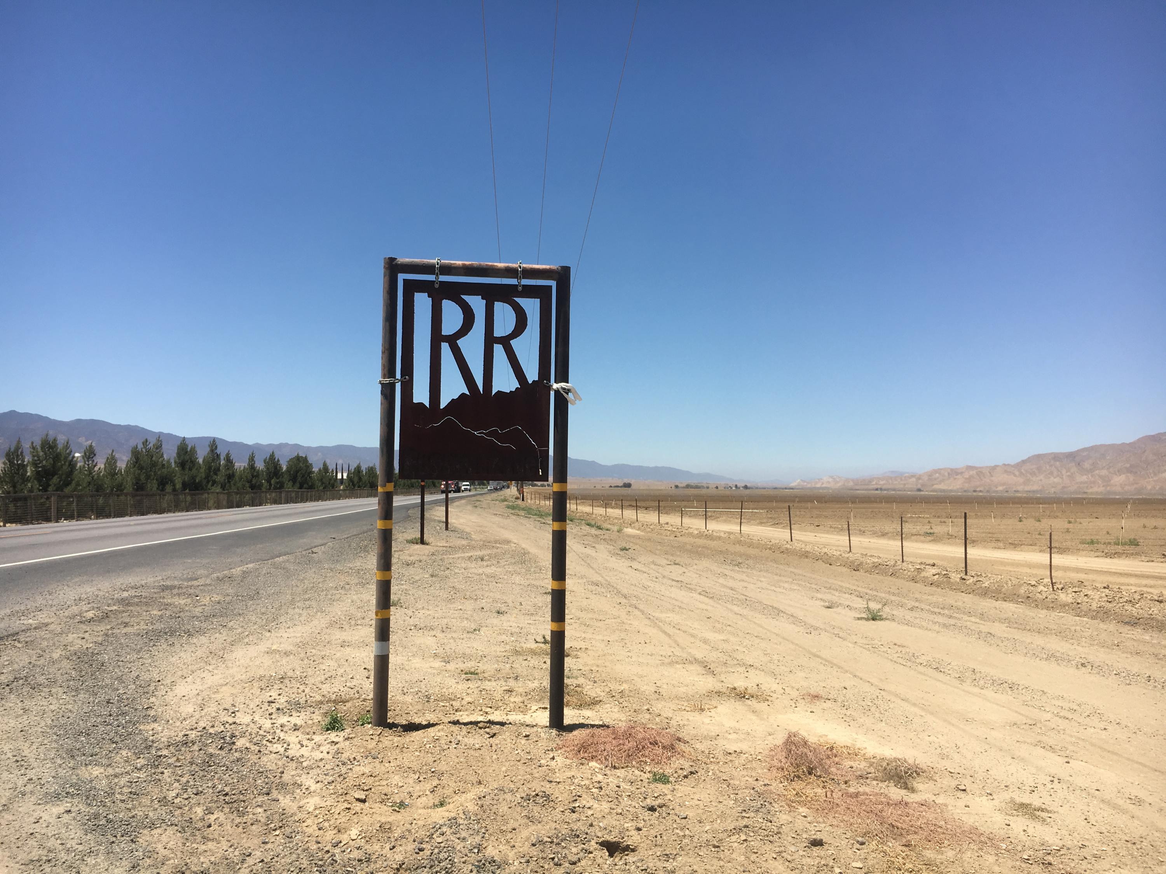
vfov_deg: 48.2
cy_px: 437
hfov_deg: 61.7
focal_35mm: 29
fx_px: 977
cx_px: 583
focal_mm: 4.15
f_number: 2.2
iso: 25
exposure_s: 1/2024
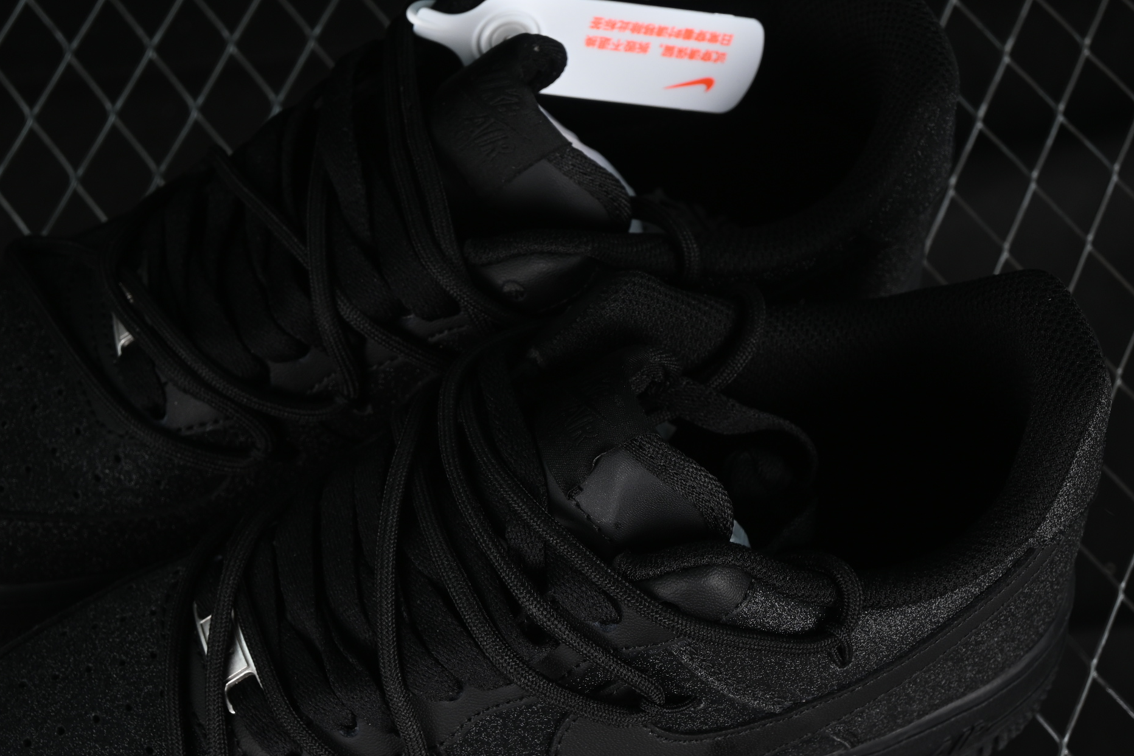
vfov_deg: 12.2
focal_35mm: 112
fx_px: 3528
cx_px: 459
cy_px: 489
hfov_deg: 18.2
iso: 160
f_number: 6.3
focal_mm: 50
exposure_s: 1/40
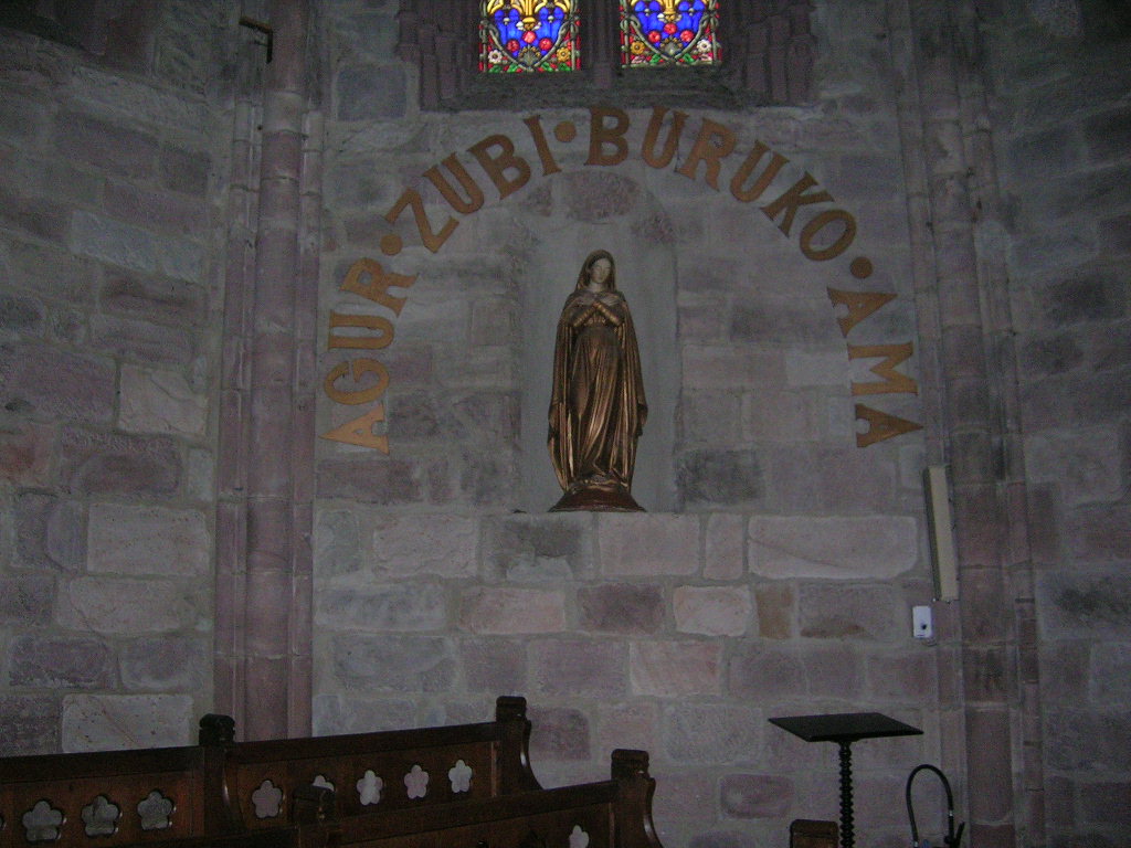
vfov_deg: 40.7
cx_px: 566
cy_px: 424
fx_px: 1144
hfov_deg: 52.6
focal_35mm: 35
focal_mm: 5.4
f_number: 2.8
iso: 200
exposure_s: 1/60.1
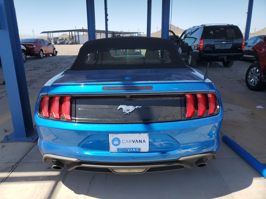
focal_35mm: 26
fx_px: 200
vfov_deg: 53.1
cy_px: 100
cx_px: 133
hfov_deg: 67.3
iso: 50
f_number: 1.5
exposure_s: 1/2000
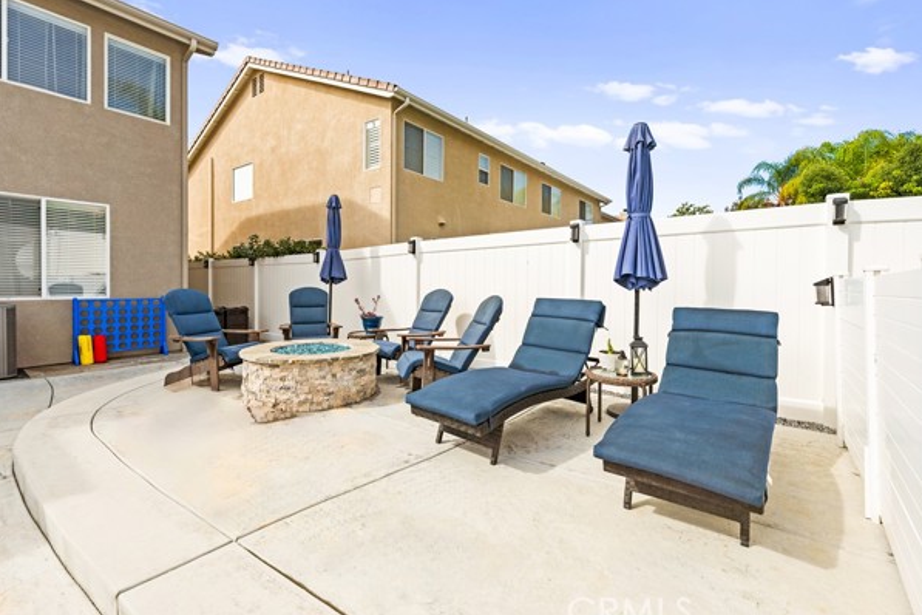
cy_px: 304
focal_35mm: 15
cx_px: 465
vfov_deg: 77.3
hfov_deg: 100.4
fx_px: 384
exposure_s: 1/320
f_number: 8
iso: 80
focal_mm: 14
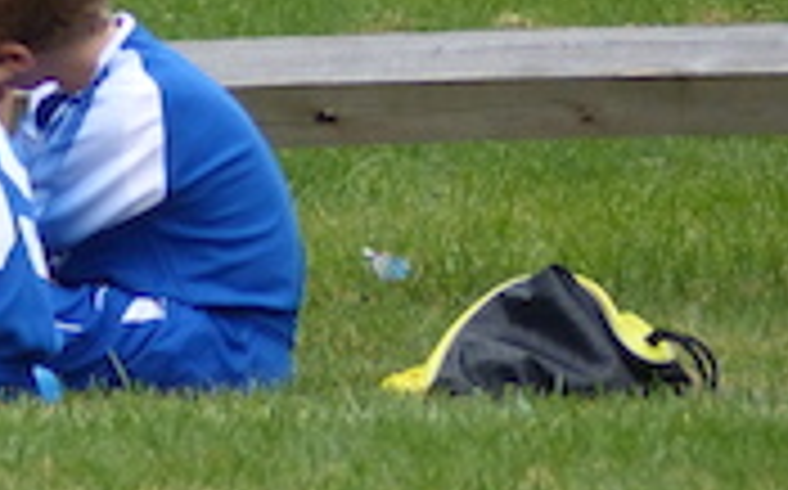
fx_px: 41687
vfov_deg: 0.7
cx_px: -403
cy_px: -162
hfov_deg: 1.1
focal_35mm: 1943
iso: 400
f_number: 2.8
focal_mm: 108
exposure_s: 1/500
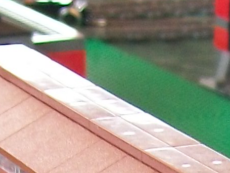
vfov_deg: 5.3
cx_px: 163
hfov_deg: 7.7
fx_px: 1716
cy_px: 606
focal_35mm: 258
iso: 80
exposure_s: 1/60
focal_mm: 6
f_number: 2.7
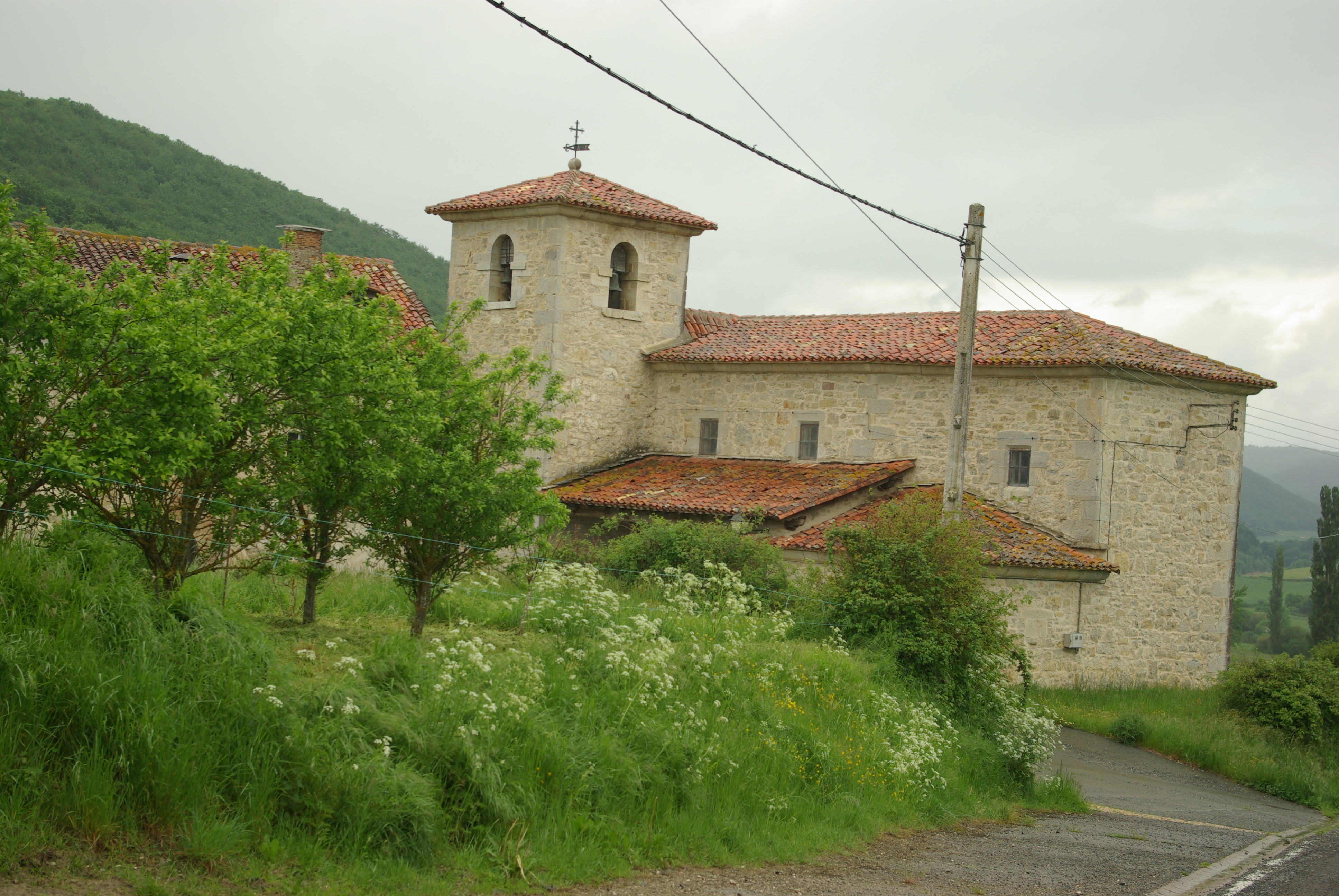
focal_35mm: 64
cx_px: 670
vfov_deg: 21.1
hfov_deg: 31.2
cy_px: 448
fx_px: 2402
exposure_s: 1/250
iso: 200
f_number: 5.6
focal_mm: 43
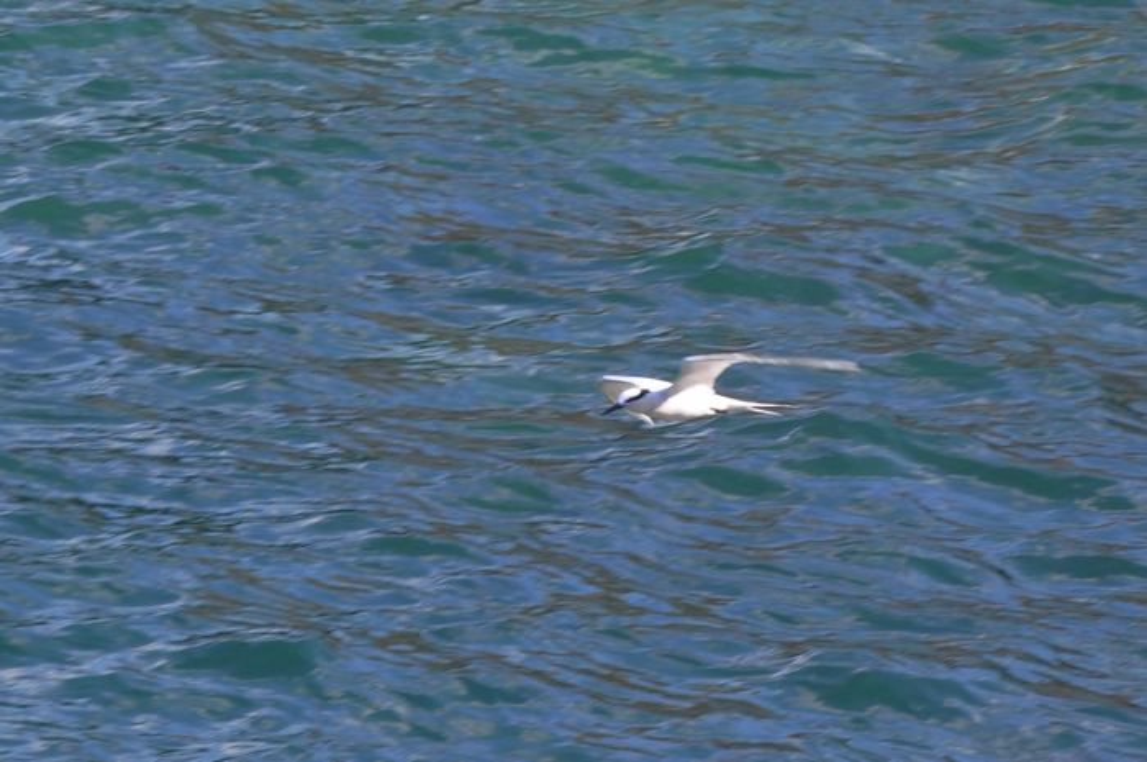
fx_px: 5012
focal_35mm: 158
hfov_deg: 13.1
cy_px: 381
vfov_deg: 8.7
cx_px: 574
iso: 320
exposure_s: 1/250
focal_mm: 105
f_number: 8
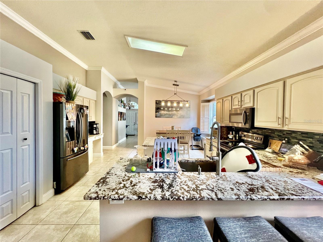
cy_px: 121
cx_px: 162
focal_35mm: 13
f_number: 1.8
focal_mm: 1.57
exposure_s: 1/120
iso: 200
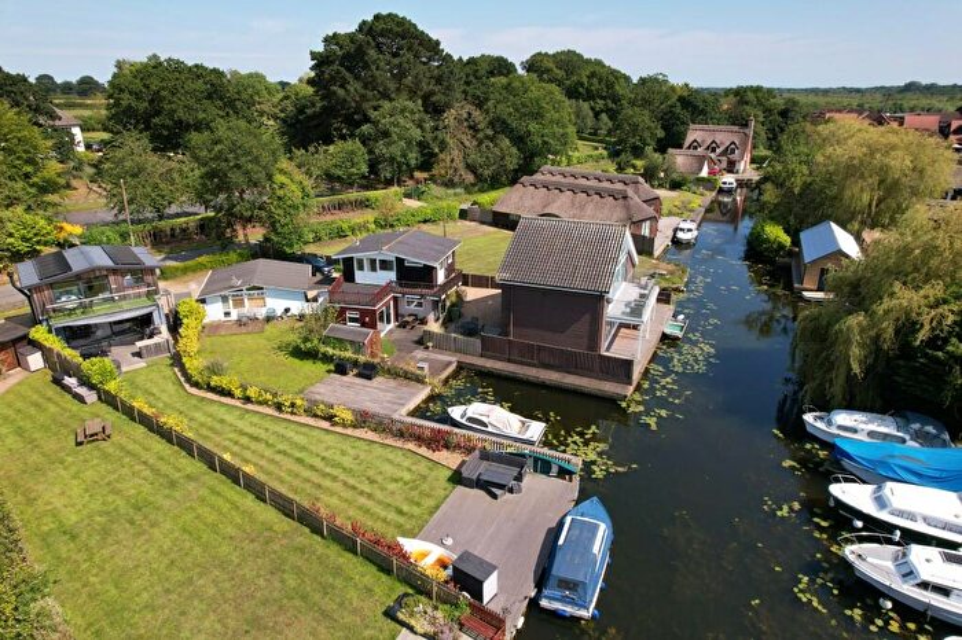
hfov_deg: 78.6
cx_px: 481
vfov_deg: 57.2
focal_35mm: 22
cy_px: 320
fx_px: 588
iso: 100
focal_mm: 8.38
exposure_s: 1/200
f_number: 2.8
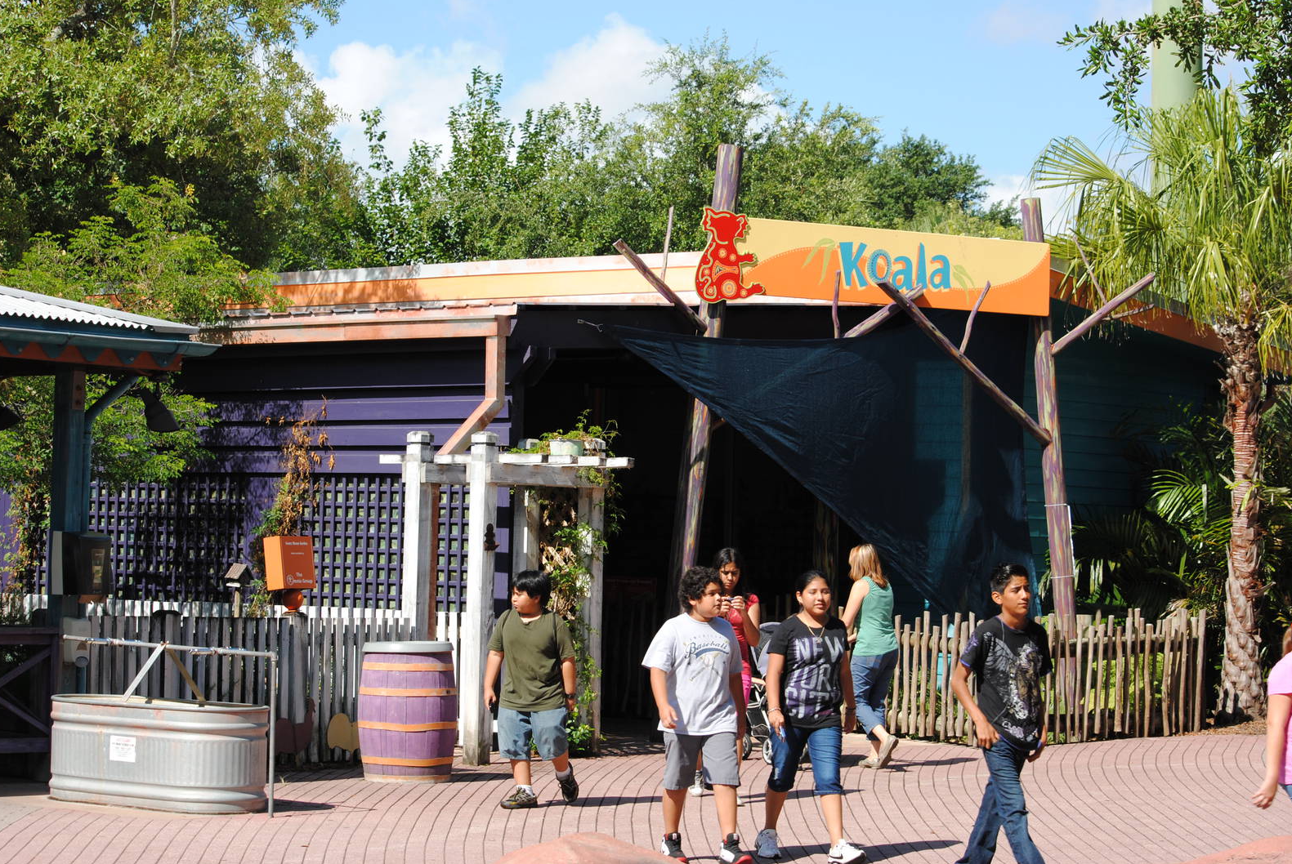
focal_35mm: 84
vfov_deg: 16.4
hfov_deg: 24.3
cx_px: 644
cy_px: 428
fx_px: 3000
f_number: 8
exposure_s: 1/200
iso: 100
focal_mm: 55
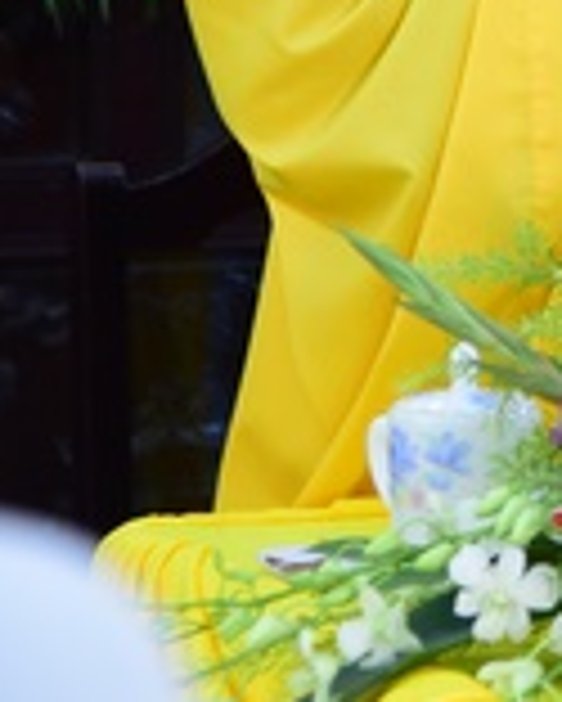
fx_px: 8516
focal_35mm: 410
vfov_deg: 4.7
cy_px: -189
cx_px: 656
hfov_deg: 3.8
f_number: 4
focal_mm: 105
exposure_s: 1/40
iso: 1000
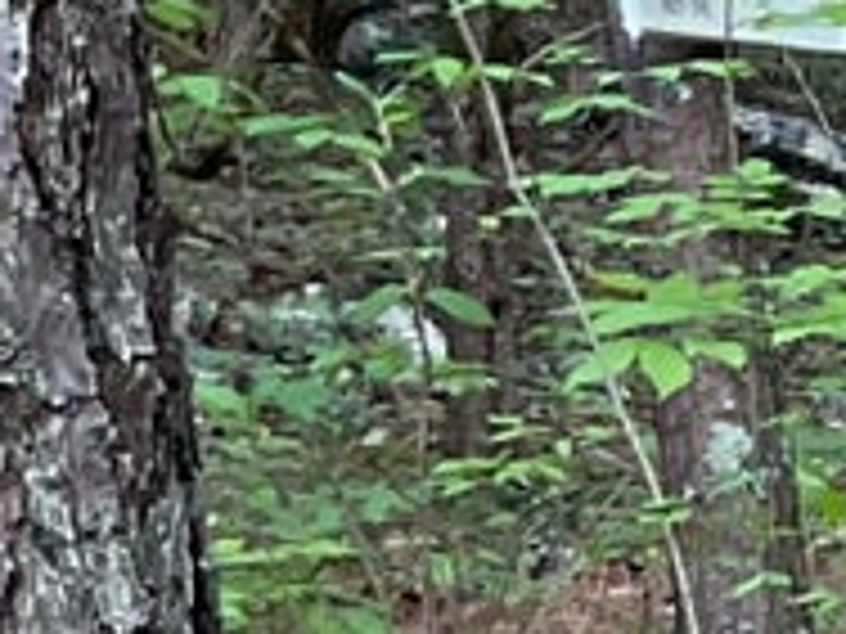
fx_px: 5132
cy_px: 782
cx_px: 2621
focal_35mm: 210
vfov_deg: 7.0
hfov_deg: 8.0
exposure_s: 1/120
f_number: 1.8
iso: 64
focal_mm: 3
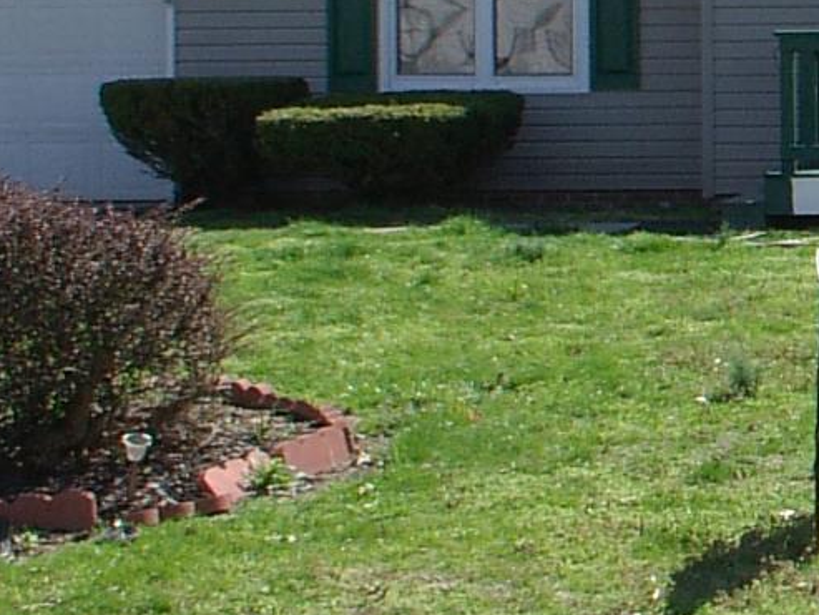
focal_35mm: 120
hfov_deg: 15.5
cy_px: 62
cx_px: 1101
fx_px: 2840
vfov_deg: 12.3
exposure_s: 1/180
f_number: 6.2
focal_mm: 5.8
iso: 100
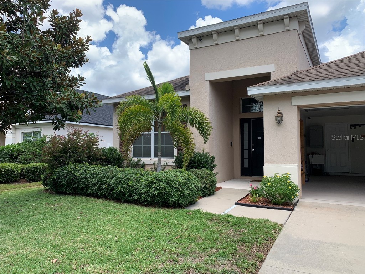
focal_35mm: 26
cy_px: 137
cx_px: 182
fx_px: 274
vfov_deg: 53.1
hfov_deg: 67.3
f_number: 1.8
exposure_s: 1/1001
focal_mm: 4.25
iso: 25
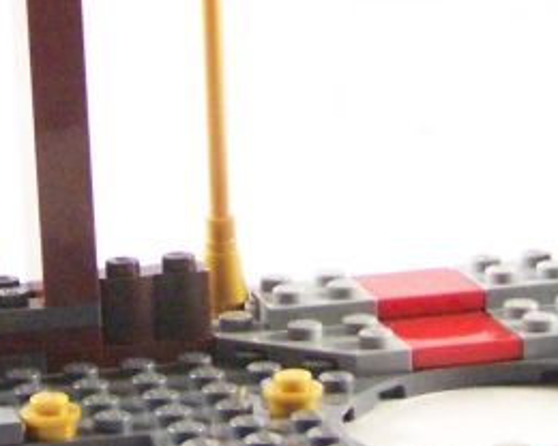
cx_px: 356
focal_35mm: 146
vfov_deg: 10.5
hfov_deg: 13.2
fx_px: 2411
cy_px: 66
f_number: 3.2
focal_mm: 6.3
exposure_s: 1/60
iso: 400
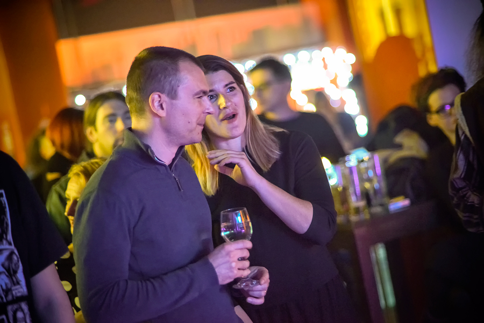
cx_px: 242
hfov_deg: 23.9
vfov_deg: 16.1
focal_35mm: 85
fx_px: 1143
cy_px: 162
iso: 6400
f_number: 1.8
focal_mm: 85
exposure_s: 1/80
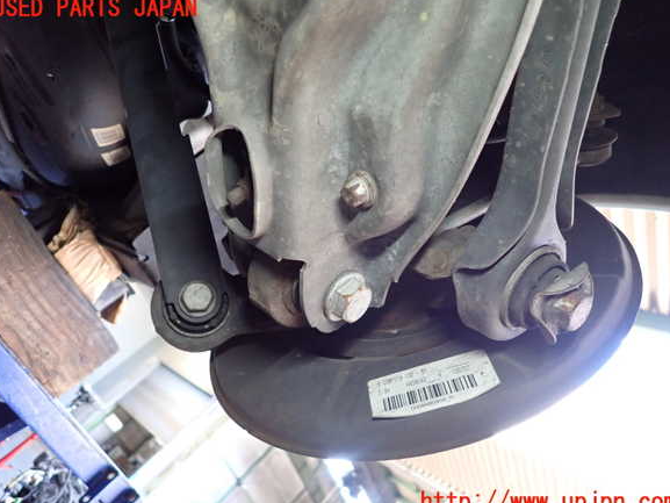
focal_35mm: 26
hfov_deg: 67.3
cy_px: 256
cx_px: 334
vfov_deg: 53.1
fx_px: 503
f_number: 2
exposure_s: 1/80
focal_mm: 4.5
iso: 640
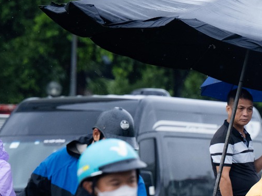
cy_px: 273
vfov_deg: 4.0
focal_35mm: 368
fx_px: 2784
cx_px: 291
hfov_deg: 5.4
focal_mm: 96
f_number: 2.8
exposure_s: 1/2000
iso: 1000
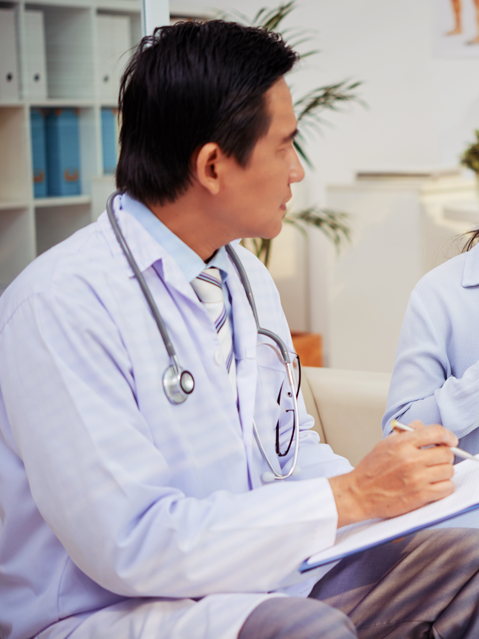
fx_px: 1605
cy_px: 319
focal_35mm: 87
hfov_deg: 16.6
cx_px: 474
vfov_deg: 22.5
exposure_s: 1/250
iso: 71
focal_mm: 60
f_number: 2.8
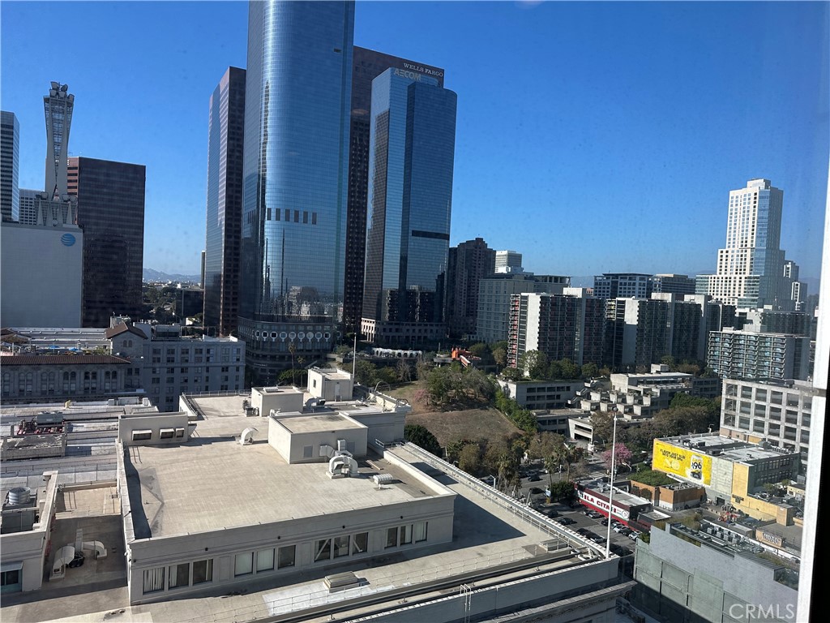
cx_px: 415
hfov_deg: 71.6
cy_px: 312
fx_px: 575
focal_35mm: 24
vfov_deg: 56.8
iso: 80
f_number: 1.78
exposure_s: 1/2110
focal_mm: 6.86
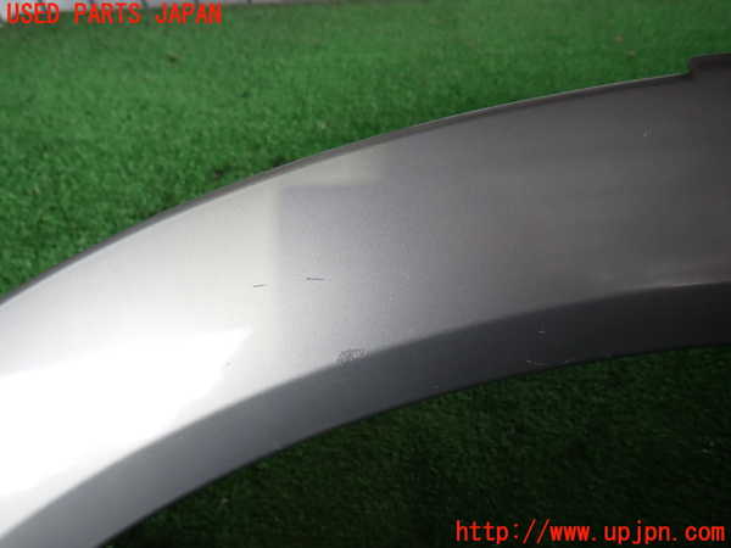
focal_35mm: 25
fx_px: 528
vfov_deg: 54.9
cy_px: 274
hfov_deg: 69.4
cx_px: 366
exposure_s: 1/80
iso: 100
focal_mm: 4.5
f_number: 2
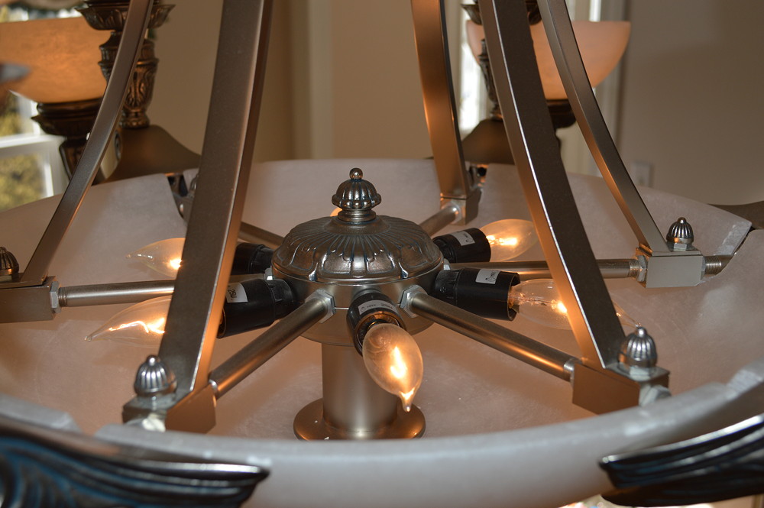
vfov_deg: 29.8
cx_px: 382
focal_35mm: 45
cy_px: 254
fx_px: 954
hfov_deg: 43.6
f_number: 6.3
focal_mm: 30
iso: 100
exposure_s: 1/200
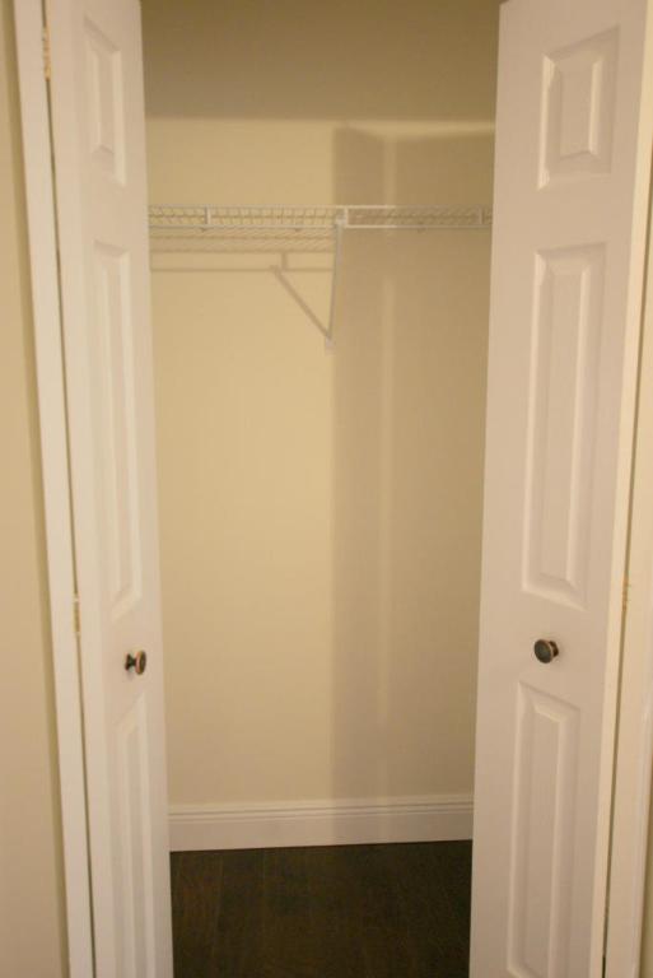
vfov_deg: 61.9
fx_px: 815
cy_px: 489
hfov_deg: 43.7
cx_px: 326
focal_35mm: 30
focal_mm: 20
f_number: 3.5
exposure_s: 1/20
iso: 400
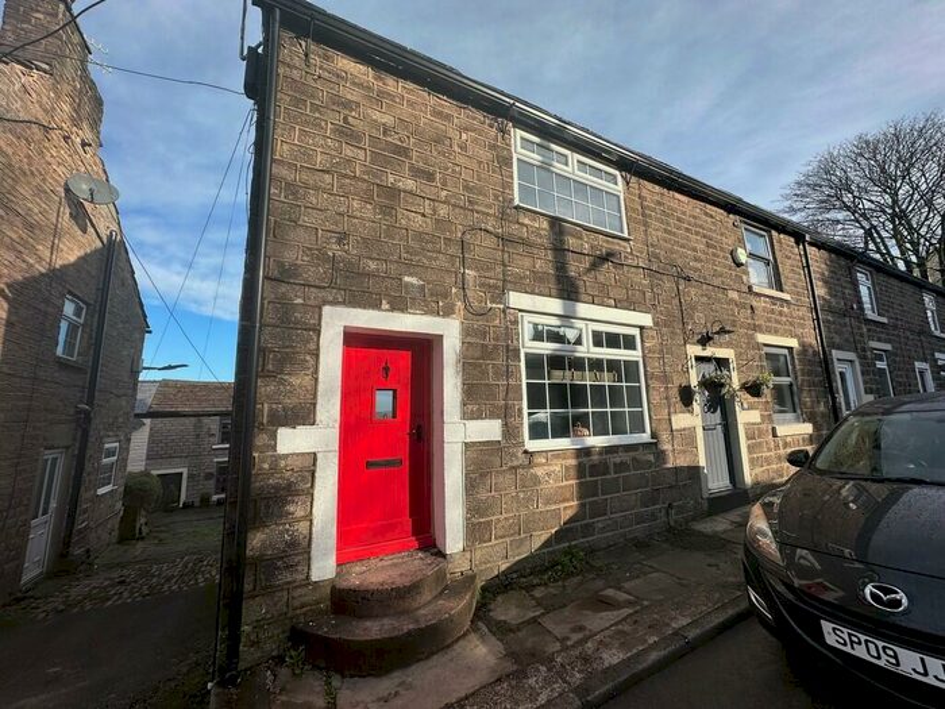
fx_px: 382
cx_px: 472
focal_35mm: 14
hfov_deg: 102.1
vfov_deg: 85.7
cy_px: 354
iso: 40
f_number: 2.2
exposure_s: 1/1770
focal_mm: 2.22
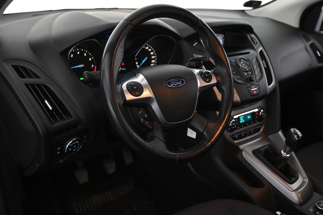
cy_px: 108
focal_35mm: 34
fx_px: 303
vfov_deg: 39.1
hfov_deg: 56.1
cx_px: 162
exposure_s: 1/40
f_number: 4
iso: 1600
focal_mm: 22.5
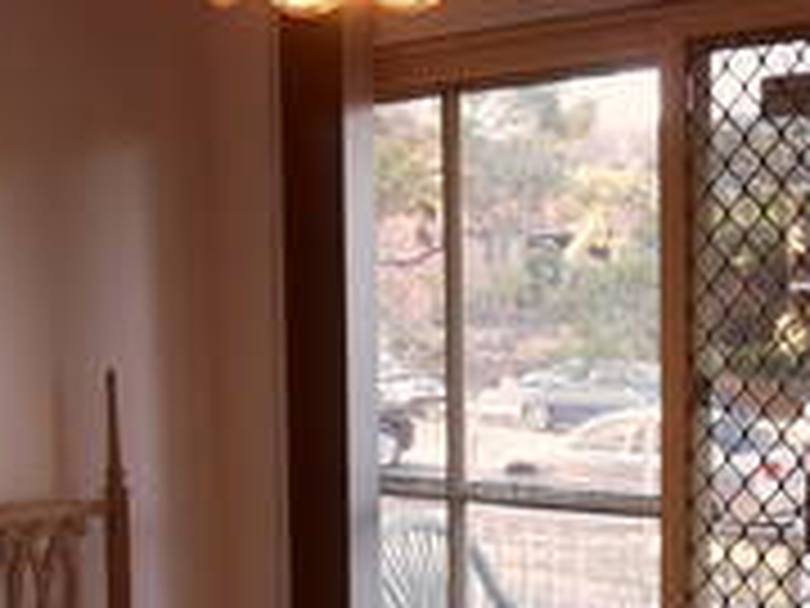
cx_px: 320
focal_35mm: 70
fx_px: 1638
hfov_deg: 27.7
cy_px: 531
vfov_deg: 20.6
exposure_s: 1/45
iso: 200
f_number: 2.8
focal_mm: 6.2
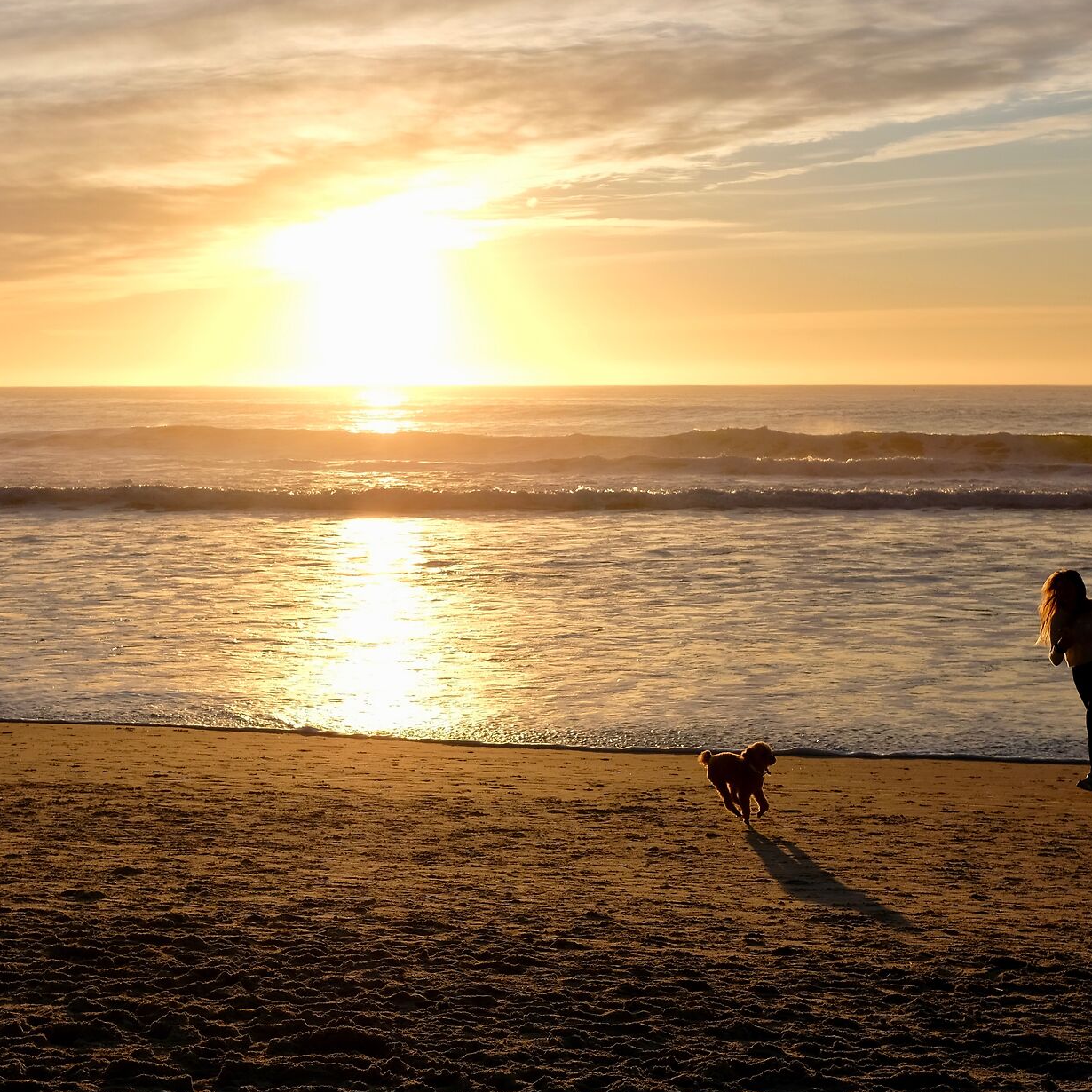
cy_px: 444
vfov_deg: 25.3
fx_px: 2427
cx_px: 494
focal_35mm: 68
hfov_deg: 25.3
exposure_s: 1/1400
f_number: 5.6
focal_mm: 27
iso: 200
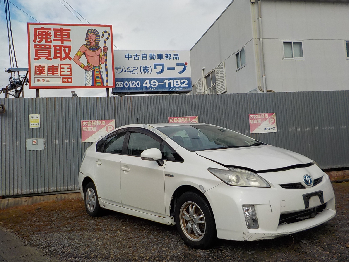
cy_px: 131
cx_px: 174
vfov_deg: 46.8
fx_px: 302
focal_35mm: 30
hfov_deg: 60.0
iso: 125
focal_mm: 4.1
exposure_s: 1/1250
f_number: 3.3
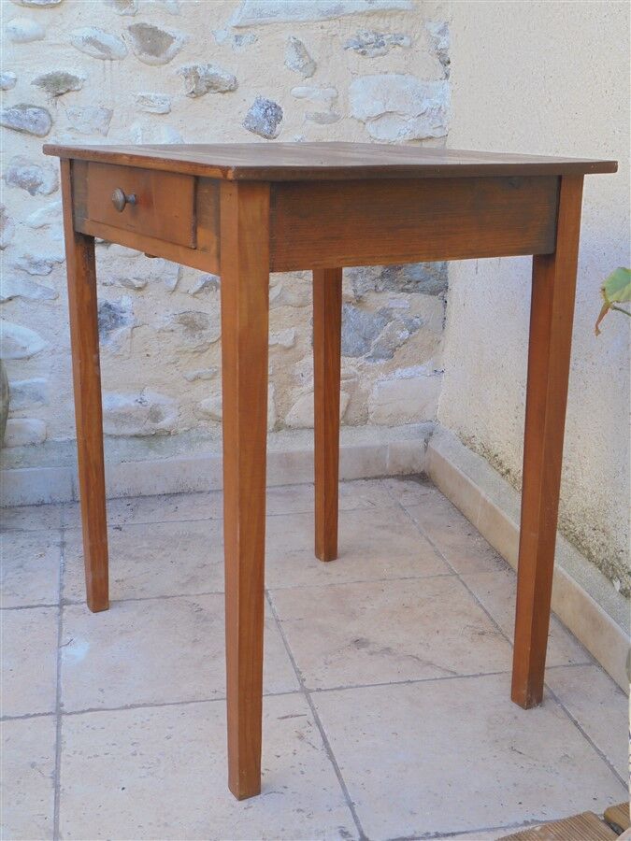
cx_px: 316
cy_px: 420
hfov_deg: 33.6
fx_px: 1045
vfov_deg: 43.9
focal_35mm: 43
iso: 100
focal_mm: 7.8
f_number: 4.5
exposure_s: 1/30
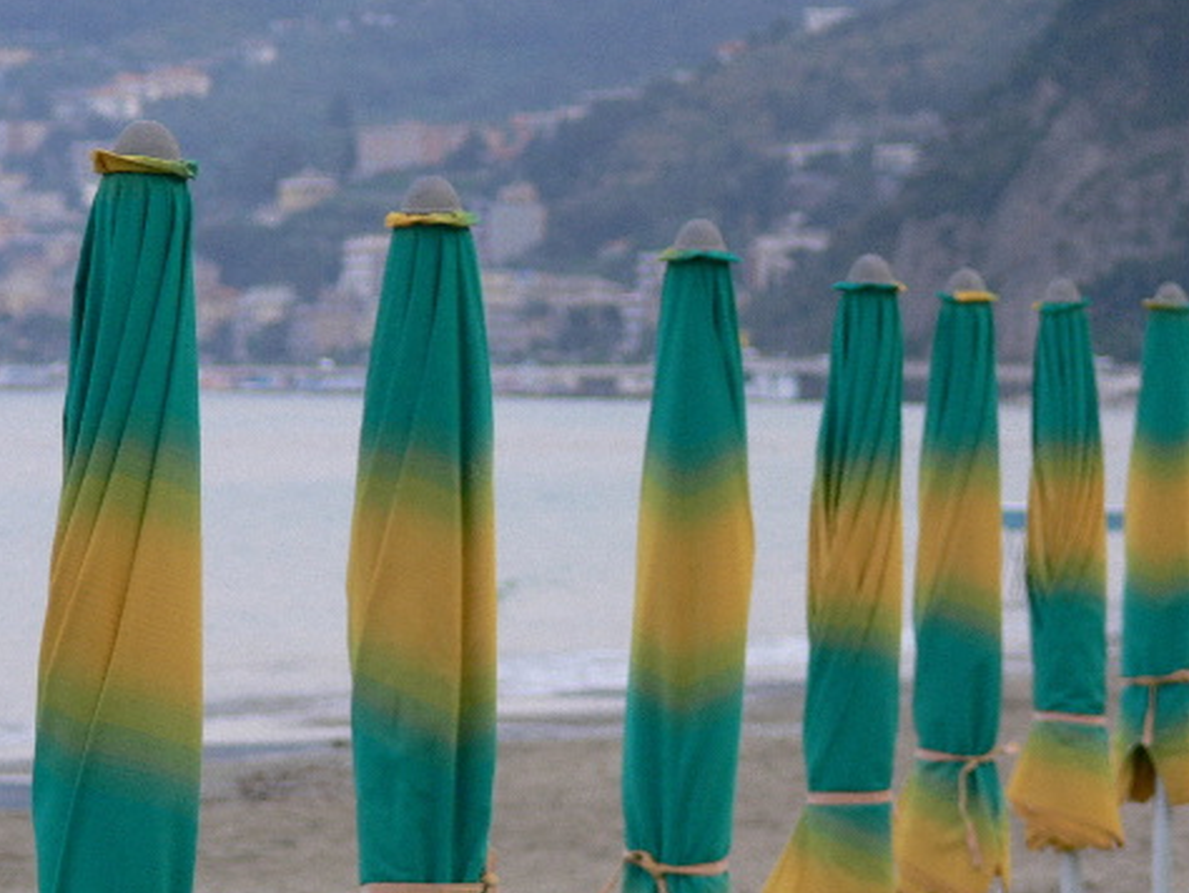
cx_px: 426
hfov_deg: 6.1
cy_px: 732
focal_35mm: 324
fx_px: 11134
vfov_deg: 4.6
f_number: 3.6
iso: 80
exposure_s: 1/50
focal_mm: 40.7
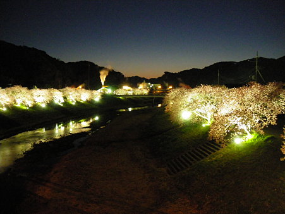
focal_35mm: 36
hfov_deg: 51.4
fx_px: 296
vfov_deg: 39.6
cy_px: 107
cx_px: 142
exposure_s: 3
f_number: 3.5
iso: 800
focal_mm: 6.3
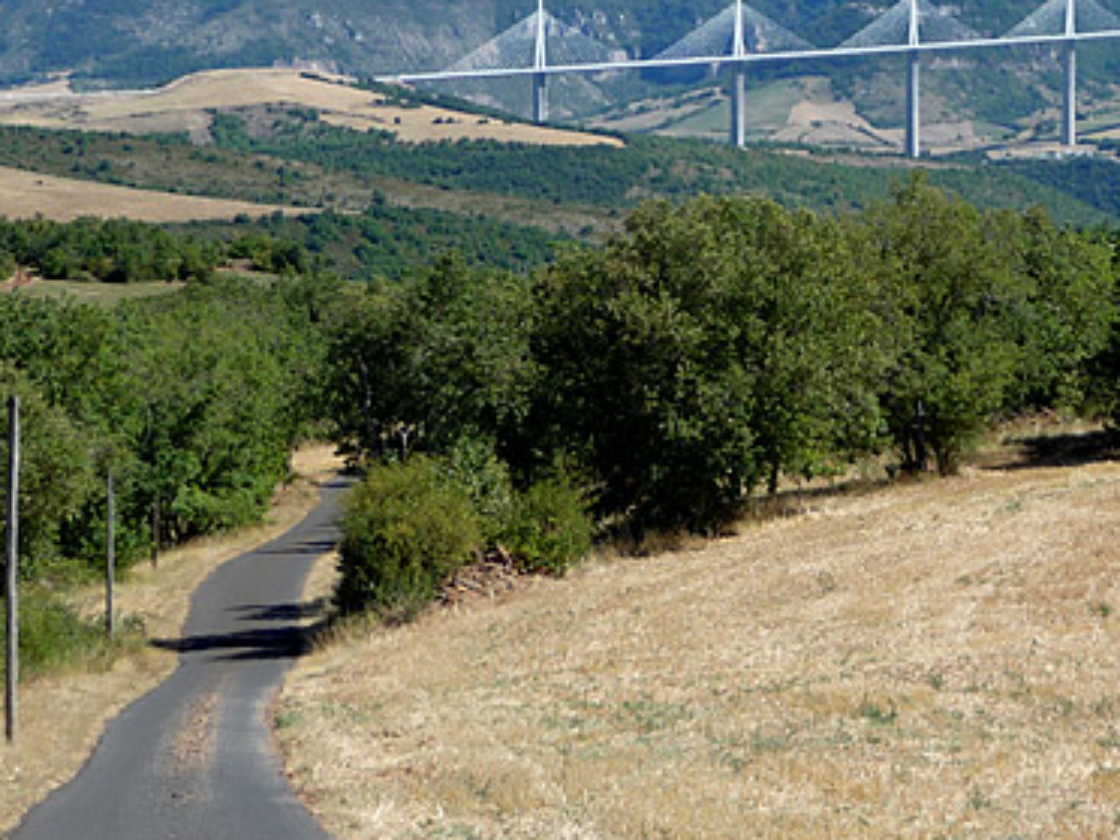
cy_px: 253
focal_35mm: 124
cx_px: 762
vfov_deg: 11.9
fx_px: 4012
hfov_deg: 15.9
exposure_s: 1/400
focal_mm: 12.2
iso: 100
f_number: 4.6
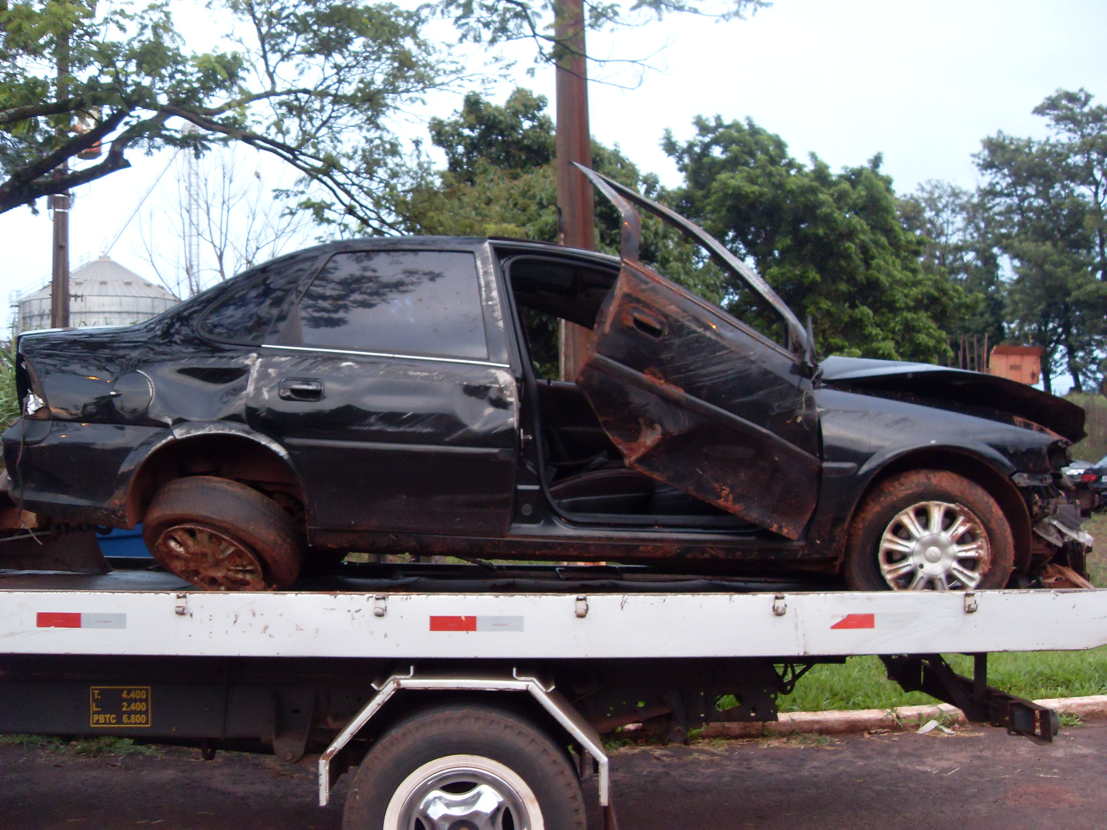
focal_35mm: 37
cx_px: 554
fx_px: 1183
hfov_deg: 50.1
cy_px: 415
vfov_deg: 38.7
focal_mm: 6.3
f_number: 2.8
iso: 200
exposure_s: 1/10
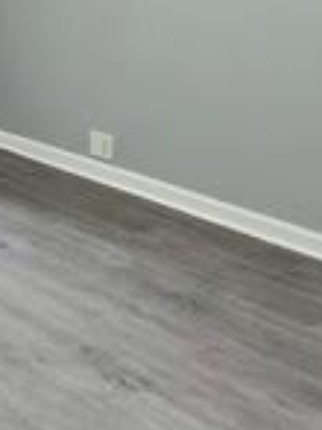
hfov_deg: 17.6
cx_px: -249
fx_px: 845
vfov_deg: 27.8
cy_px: 61
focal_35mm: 68
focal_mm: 2.2
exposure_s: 1/120
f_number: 1.9
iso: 200
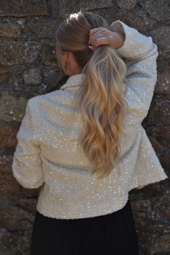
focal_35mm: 70
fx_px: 495
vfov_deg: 28.8
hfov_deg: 19.5
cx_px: 85
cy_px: 128
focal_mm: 70
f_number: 5.6
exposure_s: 1/500
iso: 200
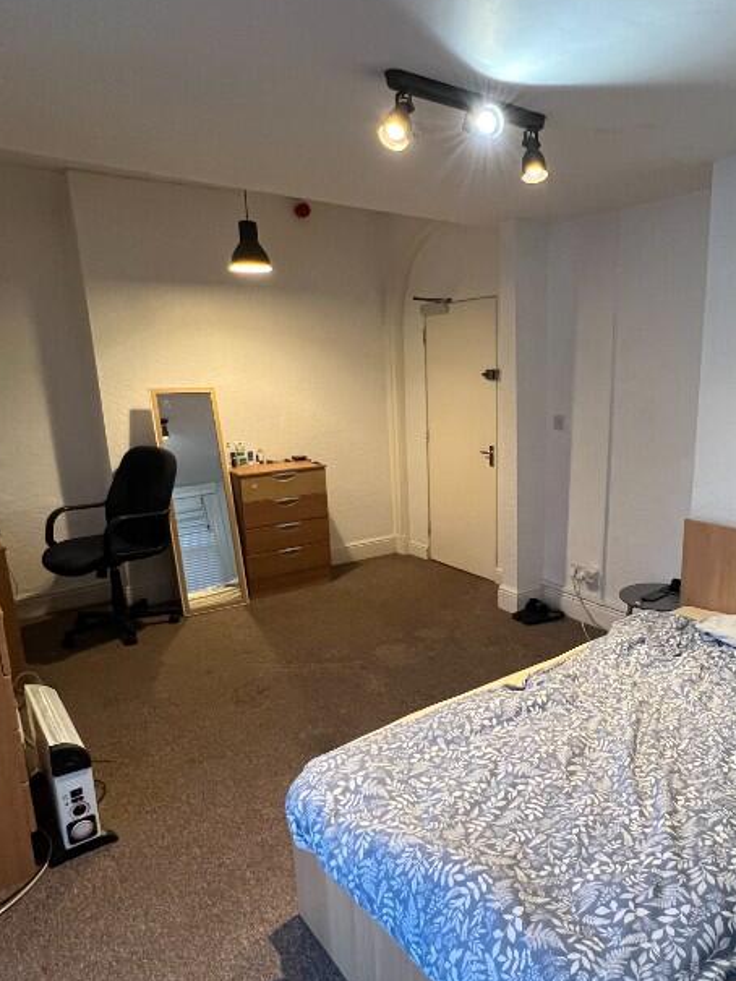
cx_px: 493
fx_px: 623
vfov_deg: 76.3
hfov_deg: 59.6
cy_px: 520
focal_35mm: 22
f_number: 1.8
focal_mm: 1.57
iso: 320
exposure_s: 1/50
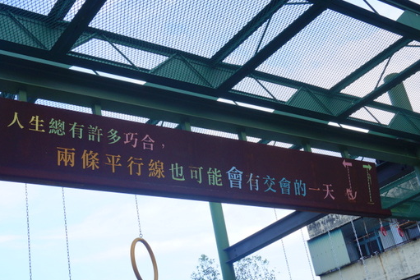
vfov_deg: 26.7
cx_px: 179
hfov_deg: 39.1
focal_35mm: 51
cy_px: 145
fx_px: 591
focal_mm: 27
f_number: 11
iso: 200
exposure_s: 1/60
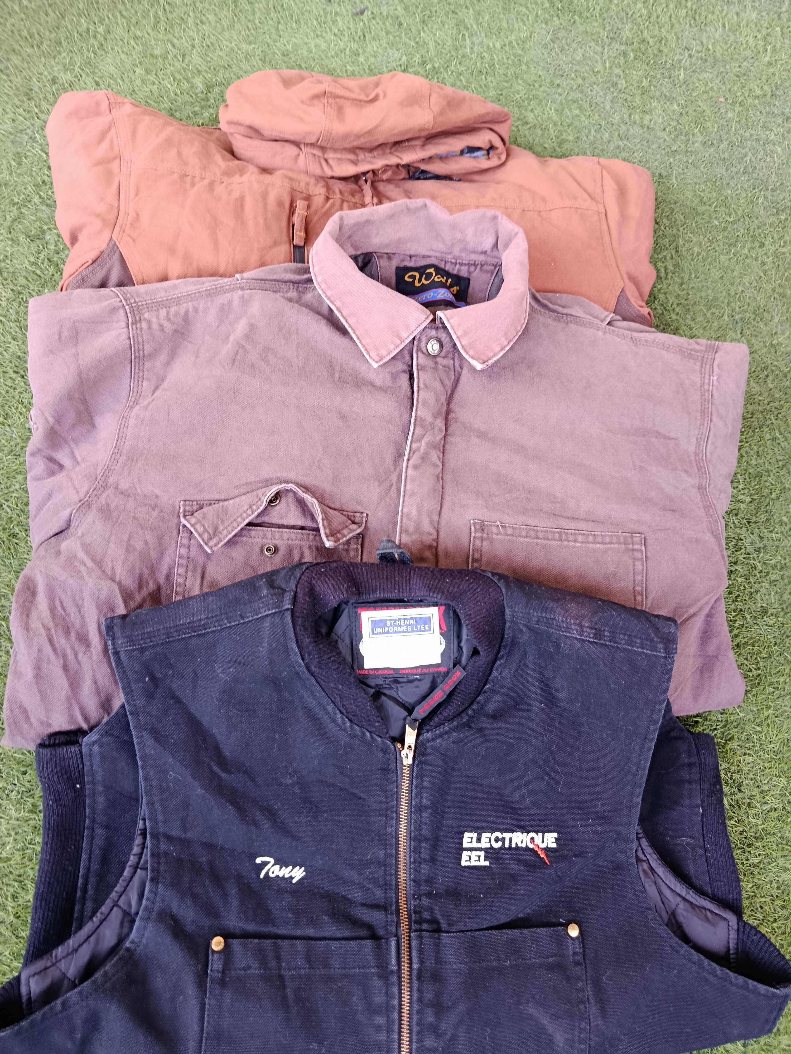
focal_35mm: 24
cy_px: 527
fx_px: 731
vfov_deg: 71.6
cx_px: 396
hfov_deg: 56.8
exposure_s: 1/60
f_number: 1.7
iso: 809
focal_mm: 5.24
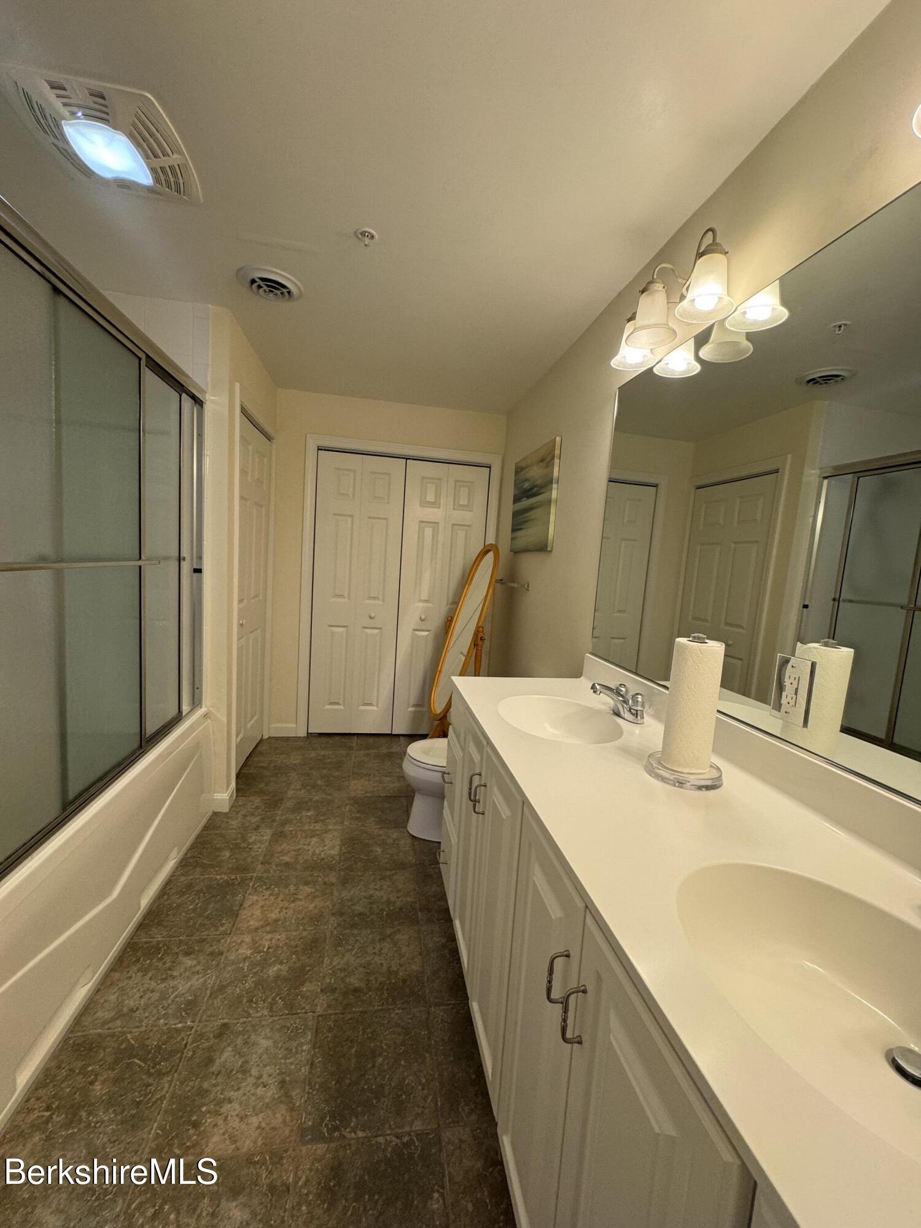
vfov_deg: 102.1
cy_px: 614
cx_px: 460
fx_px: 497
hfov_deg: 85.7
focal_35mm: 14
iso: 125
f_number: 2.2
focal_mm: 2.22
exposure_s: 1/120
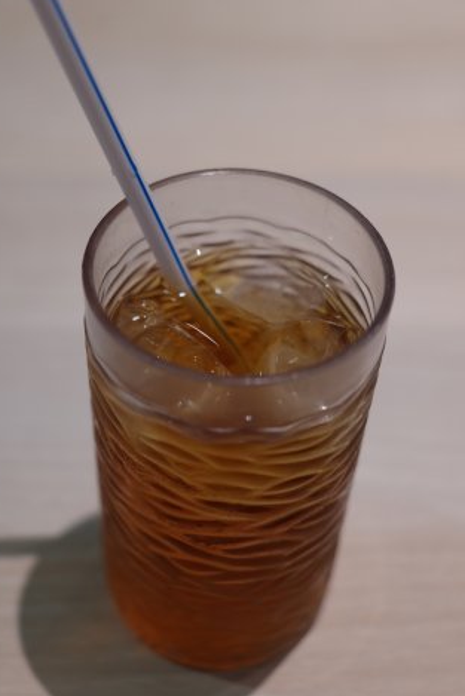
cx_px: 209
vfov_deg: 33.3
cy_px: 300
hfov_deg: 22.6
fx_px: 1162
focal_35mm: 60
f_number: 2
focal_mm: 30
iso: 200
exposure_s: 1/80
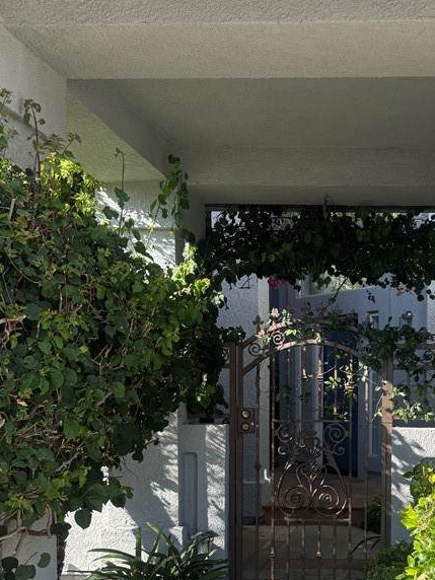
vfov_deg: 42.6
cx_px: 386
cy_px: 429
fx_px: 720
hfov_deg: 32.1
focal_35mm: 43
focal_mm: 6.76
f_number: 1.78
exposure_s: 1/925
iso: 80
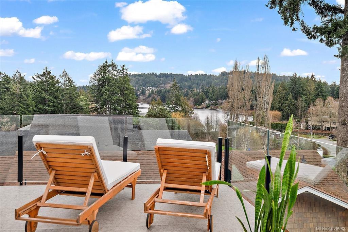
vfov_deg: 37.9
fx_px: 338
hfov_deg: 54.4
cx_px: 174
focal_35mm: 35
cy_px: 116
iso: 320
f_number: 7.1
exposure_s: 1/60
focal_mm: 35
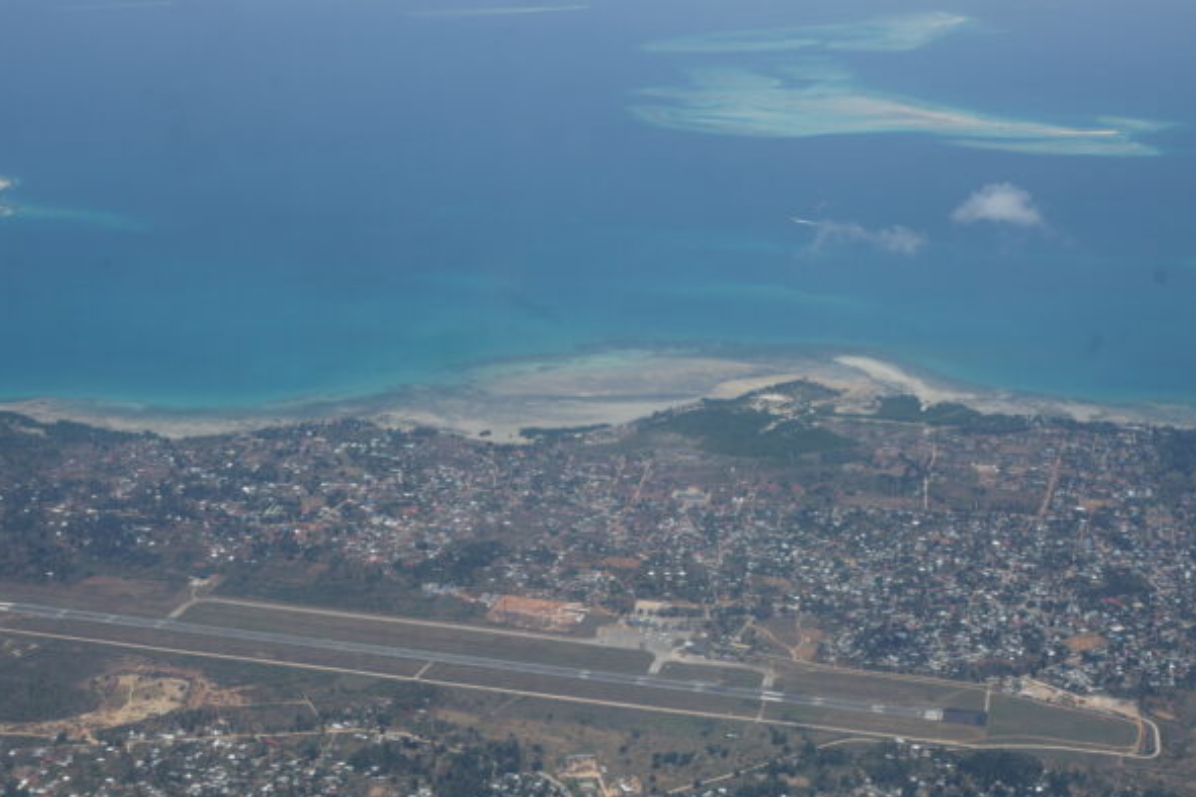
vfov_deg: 25.9
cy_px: 514
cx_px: 575
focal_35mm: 52
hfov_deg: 38.2
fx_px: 1727
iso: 200
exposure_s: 1/350
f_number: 9.5
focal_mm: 40
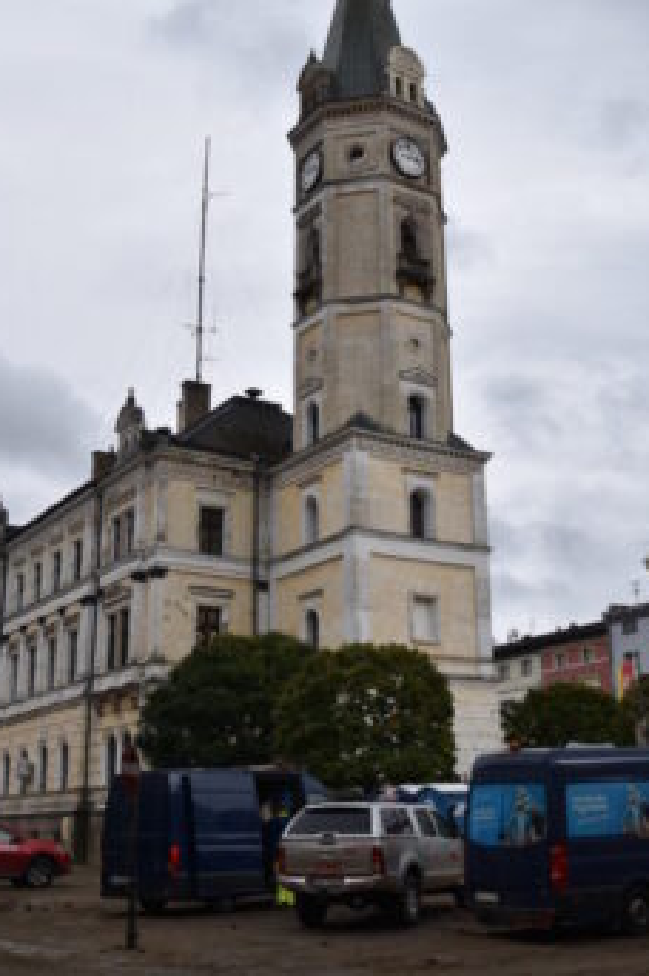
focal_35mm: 42
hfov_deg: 31.8
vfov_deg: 46.4
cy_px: 437
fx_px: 1138
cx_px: 332
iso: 100
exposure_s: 1/200
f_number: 7.1
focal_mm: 18
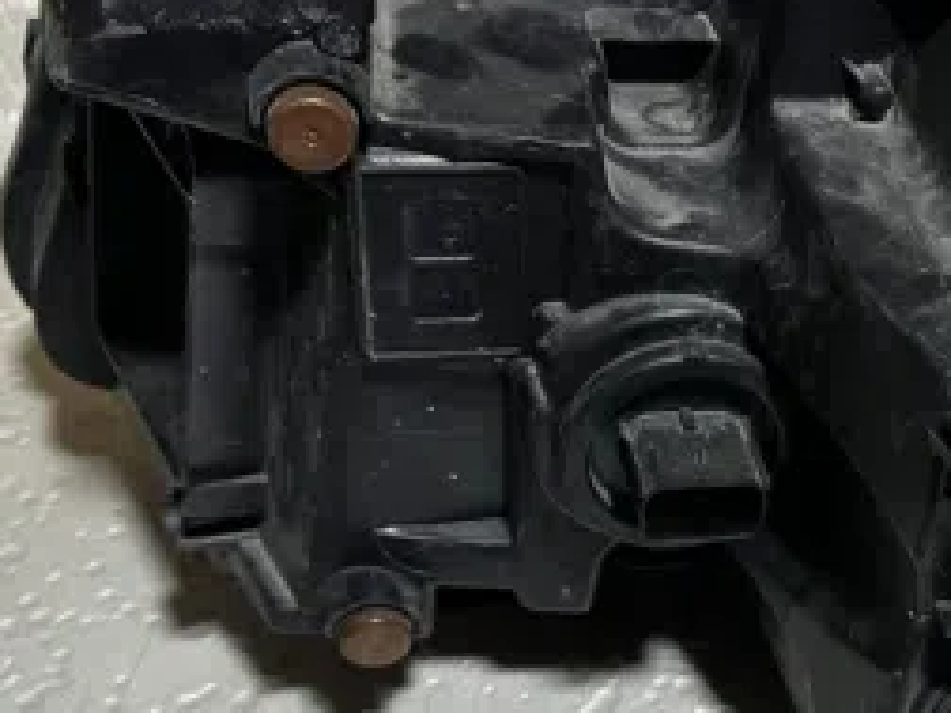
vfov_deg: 23.8
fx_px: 1676
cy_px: 532
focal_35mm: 61
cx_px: 981
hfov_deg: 29.3
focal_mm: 6.86
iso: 320
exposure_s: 1/50
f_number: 1.78
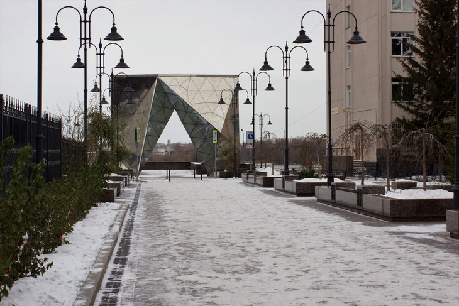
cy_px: 153
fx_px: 663
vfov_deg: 26.0
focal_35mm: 52
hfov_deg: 38.2
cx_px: 230
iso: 400
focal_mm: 35
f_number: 13
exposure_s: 1/100
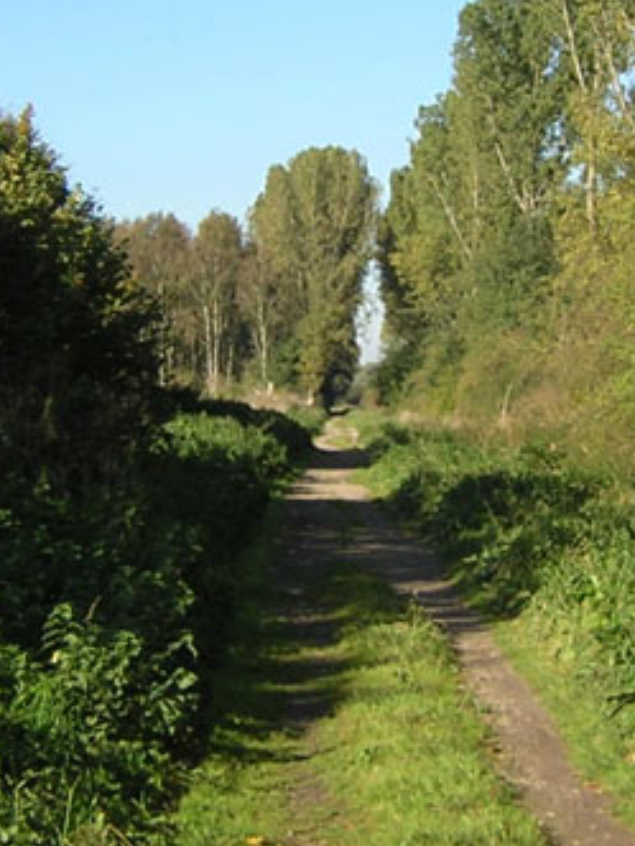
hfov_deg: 22.6
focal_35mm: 65
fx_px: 1590
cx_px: 380
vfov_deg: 29.3
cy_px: 189
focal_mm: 4.7
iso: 100
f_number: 5.2
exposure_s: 1/196
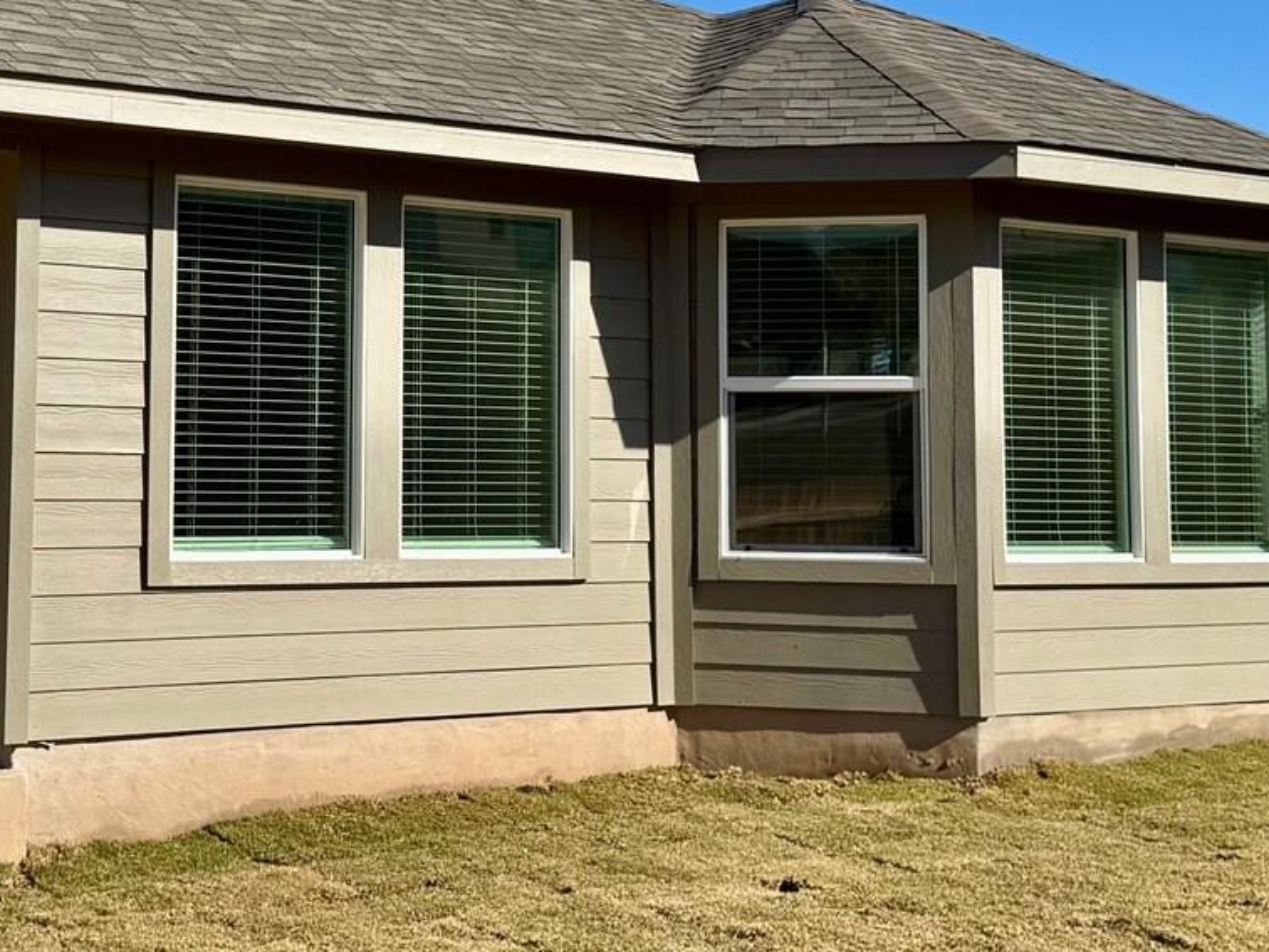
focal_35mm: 65
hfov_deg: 29.5
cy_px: 321
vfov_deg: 22.5
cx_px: 379
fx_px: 2383
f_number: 1.78
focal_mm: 6.76
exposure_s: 1/5348
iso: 80
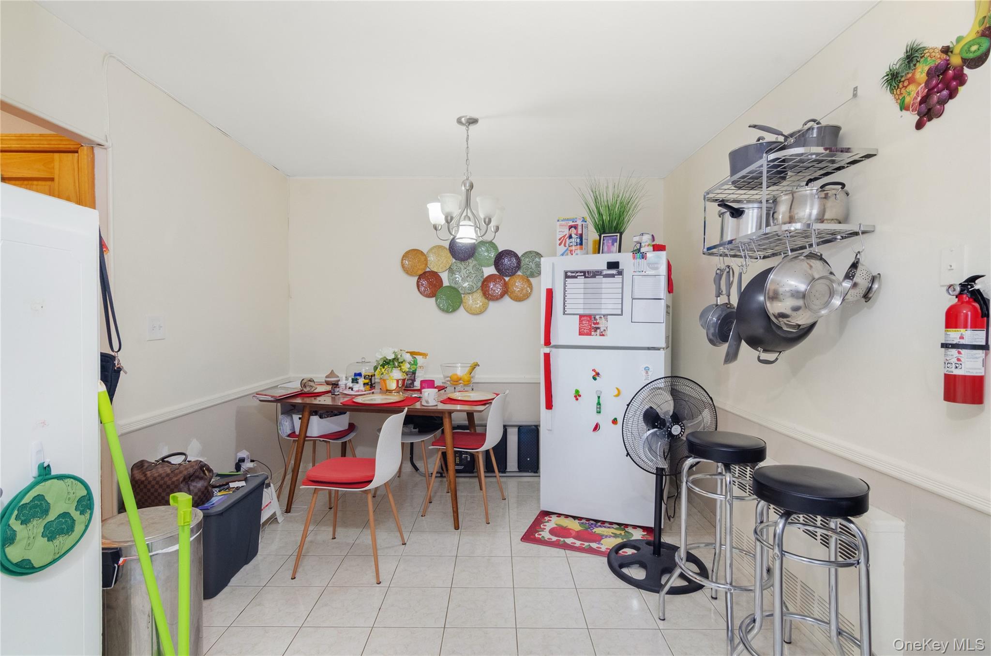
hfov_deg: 95.1
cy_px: 328
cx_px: 496
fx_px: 453
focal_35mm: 16
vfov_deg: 71.8
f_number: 10
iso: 800
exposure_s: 1/1.25
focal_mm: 11
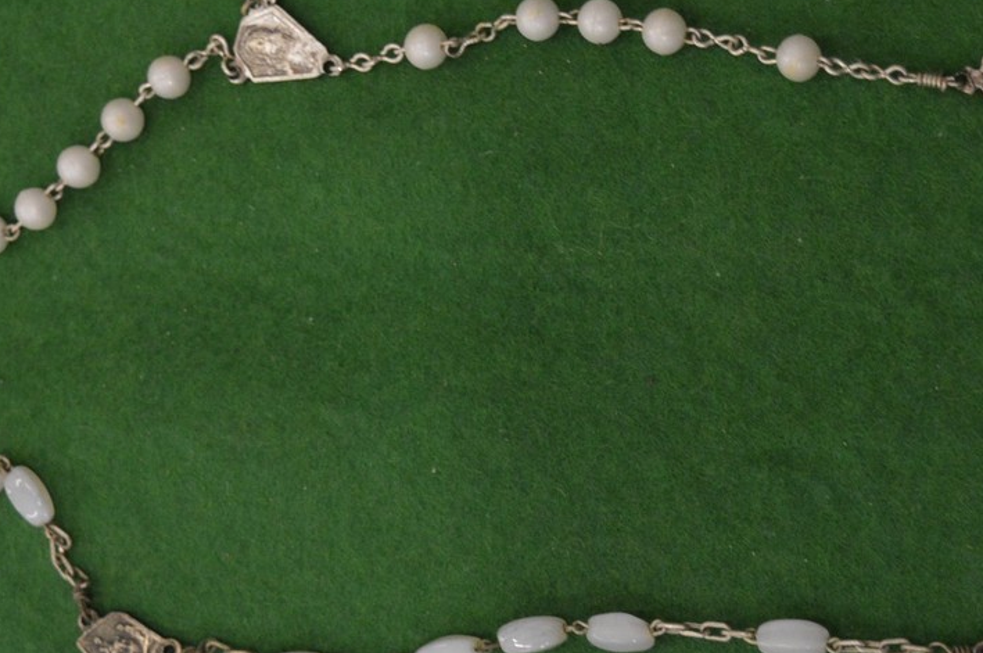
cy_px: 334
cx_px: 455
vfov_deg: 11.5
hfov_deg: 17.2
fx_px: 3246
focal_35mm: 119
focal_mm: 34
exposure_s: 1/60
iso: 1000
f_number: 4.5
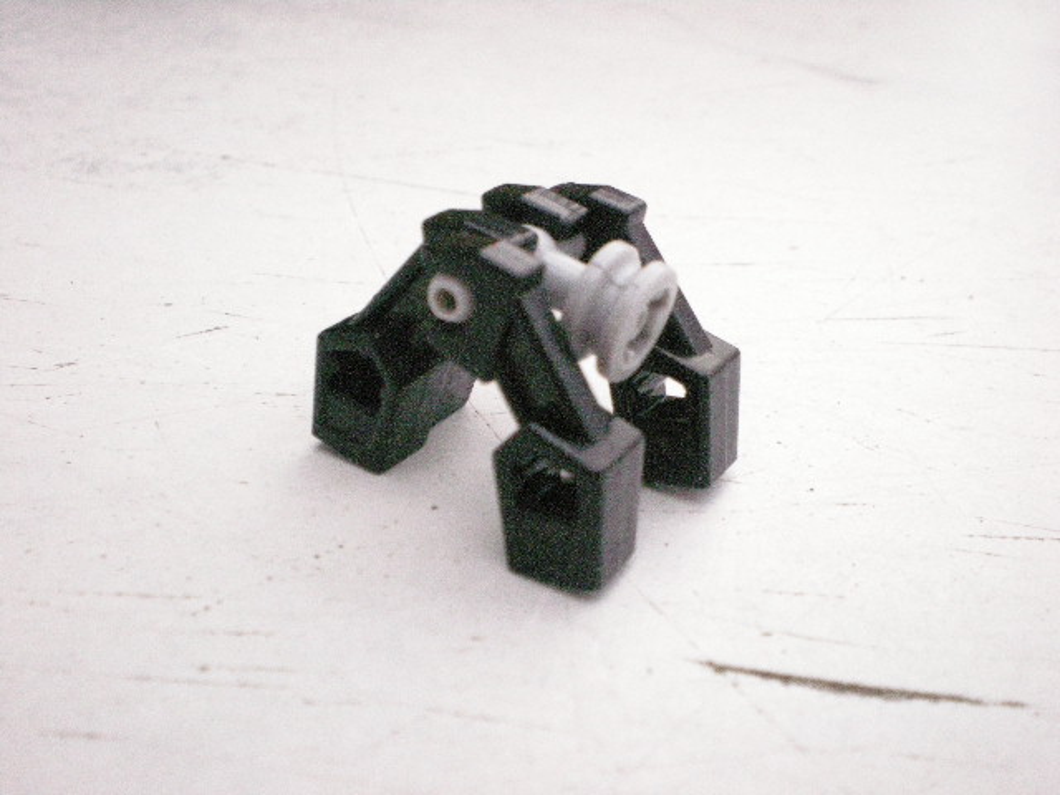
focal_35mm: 38
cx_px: 530
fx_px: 1164
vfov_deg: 37.7
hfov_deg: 49.0
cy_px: 398
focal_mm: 6.3
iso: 1000
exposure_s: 1/1000
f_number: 4.6
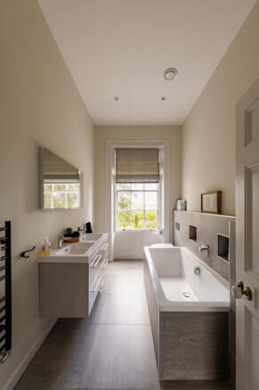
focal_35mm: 14
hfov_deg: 81.2
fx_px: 151
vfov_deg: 104.3
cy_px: 195
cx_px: 130
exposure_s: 1/200
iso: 200
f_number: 5.6
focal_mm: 14
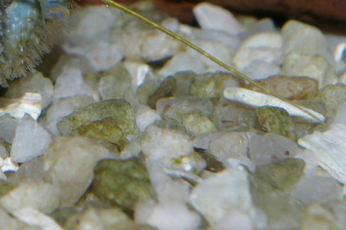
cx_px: -94
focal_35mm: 225
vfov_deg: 6.1
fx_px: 2165
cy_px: 11
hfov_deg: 9.0
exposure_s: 1/60
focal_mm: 55
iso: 400
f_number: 16
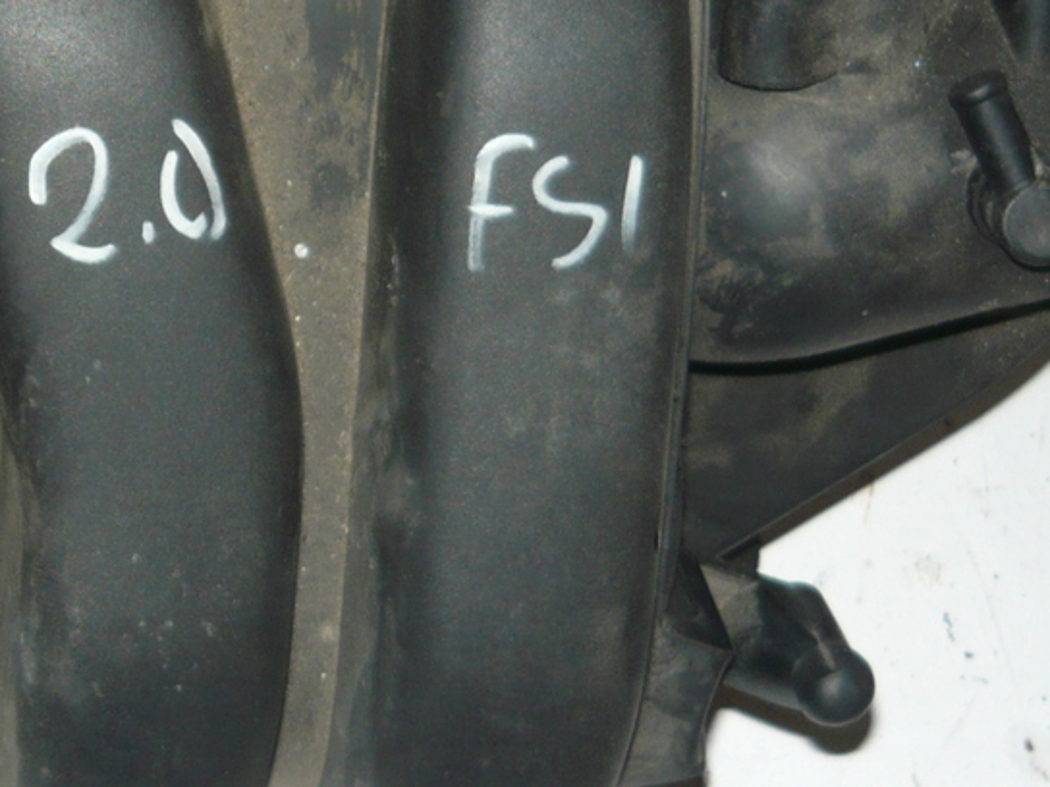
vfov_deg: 15.1
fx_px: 2942
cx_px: -133
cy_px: 123
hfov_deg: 19.3
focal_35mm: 97
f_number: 2.8
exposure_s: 1/30
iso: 100
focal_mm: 5.5
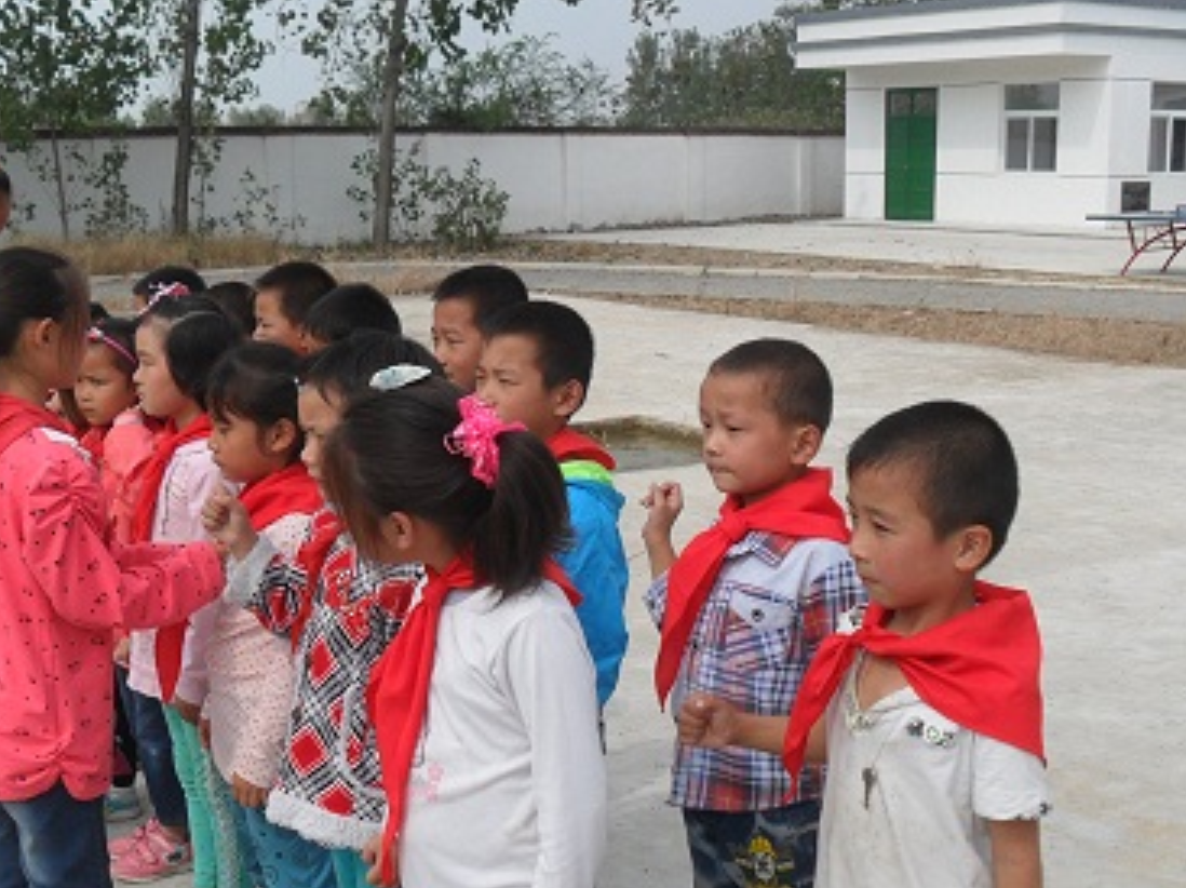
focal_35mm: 49
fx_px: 1678
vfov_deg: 29.6
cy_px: 502
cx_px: 434
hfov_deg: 38.6
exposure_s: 1/250
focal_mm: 6.3
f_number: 7.6
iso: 80
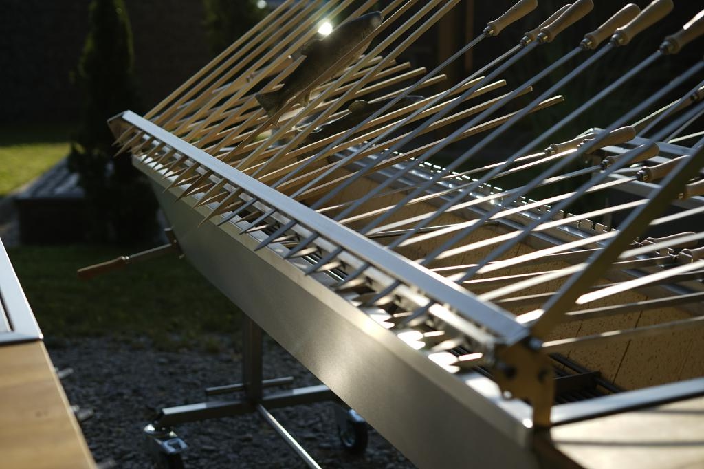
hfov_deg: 39.6
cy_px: 234
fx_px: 977
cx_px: 352
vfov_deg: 27.0
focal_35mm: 50
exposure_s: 1/1250
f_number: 2.8
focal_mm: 50
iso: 64
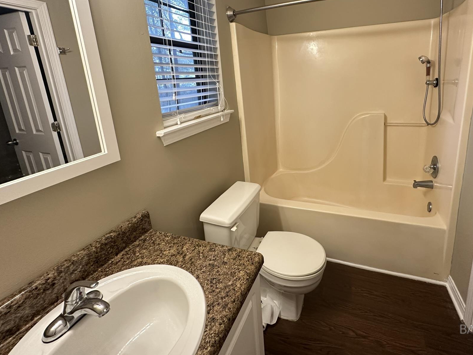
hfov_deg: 87.1
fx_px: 246
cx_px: 273
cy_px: 130
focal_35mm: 18
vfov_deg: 70.3
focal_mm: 2.22
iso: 250
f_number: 2.2
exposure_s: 1/60
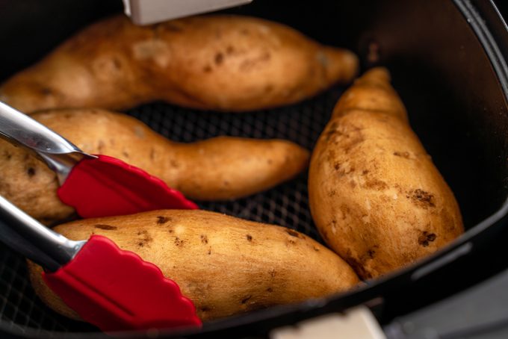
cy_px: 170
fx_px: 1059
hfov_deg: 27.0
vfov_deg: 18.2
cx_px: 254
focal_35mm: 75
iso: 100
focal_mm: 75
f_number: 5.6
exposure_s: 1/60
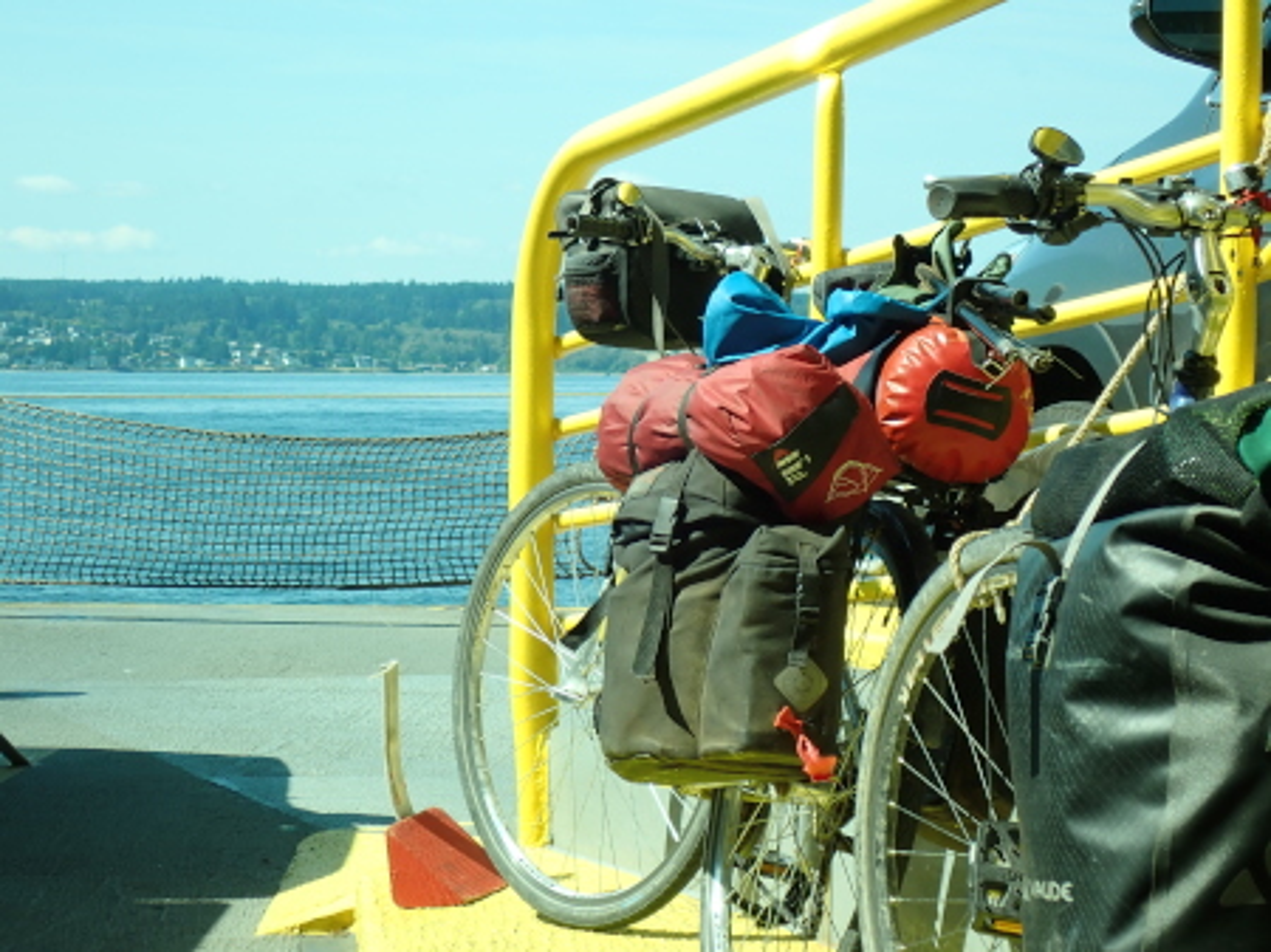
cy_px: 476
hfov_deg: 19.6
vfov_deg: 14.8
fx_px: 3670
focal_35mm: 100
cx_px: 636
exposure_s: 1/250
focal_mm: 18
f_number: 4.9
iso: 100
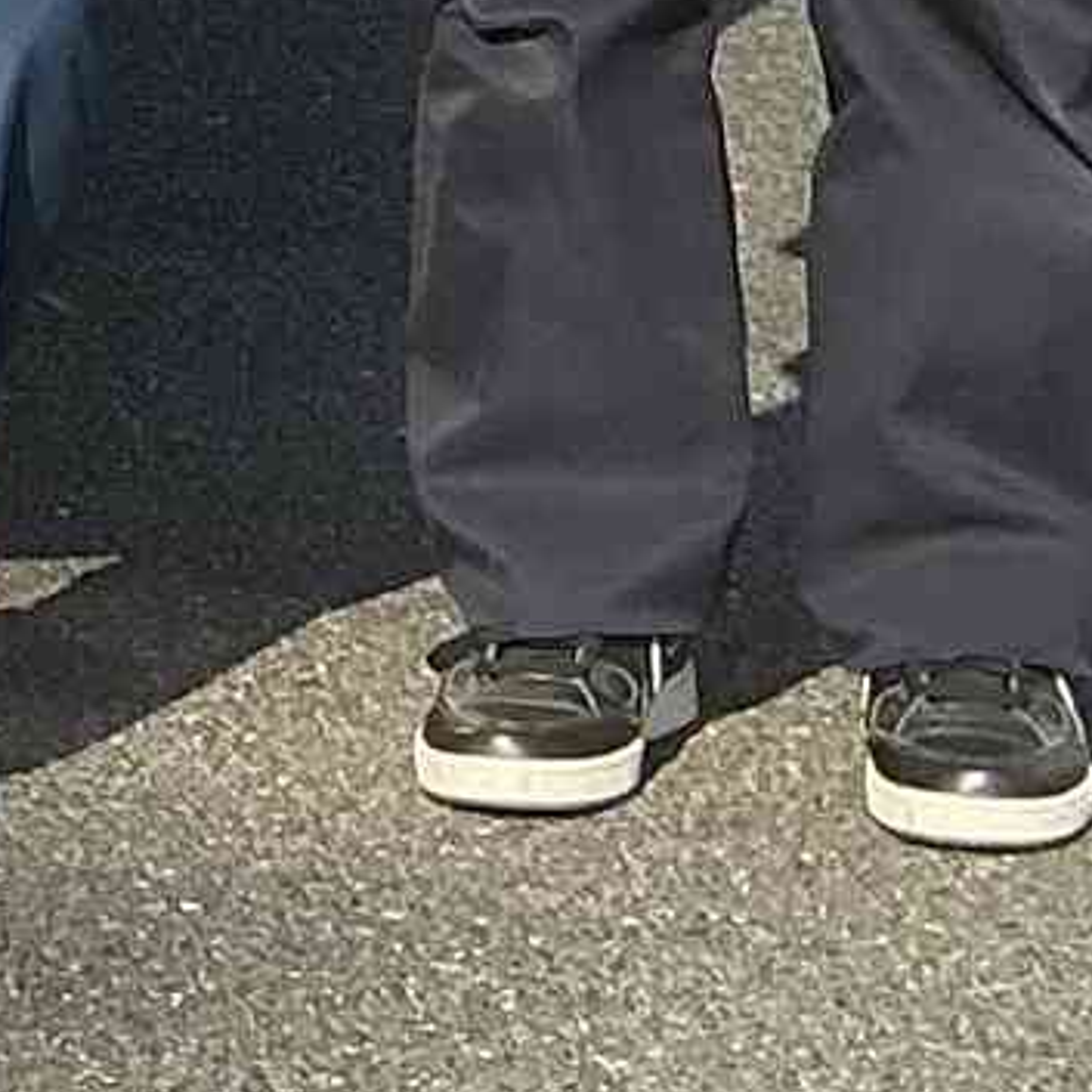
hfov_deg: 8.0
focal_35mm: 211
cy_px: -1061
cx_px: -993
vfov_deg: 7.9
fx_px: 7531
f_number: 1.8
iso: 25
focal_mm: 3
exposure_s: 1/1730
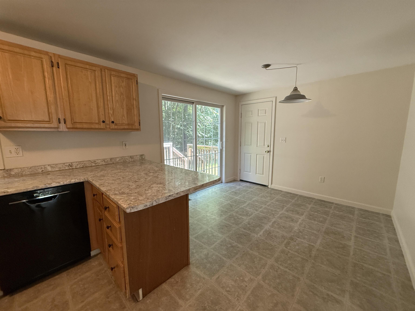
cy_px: 156
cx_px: 208
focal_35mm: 14
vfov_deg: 85.7
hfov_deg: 102.1
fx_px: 168
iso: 320
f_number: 2.2
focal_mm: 2.22
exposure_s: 1/120
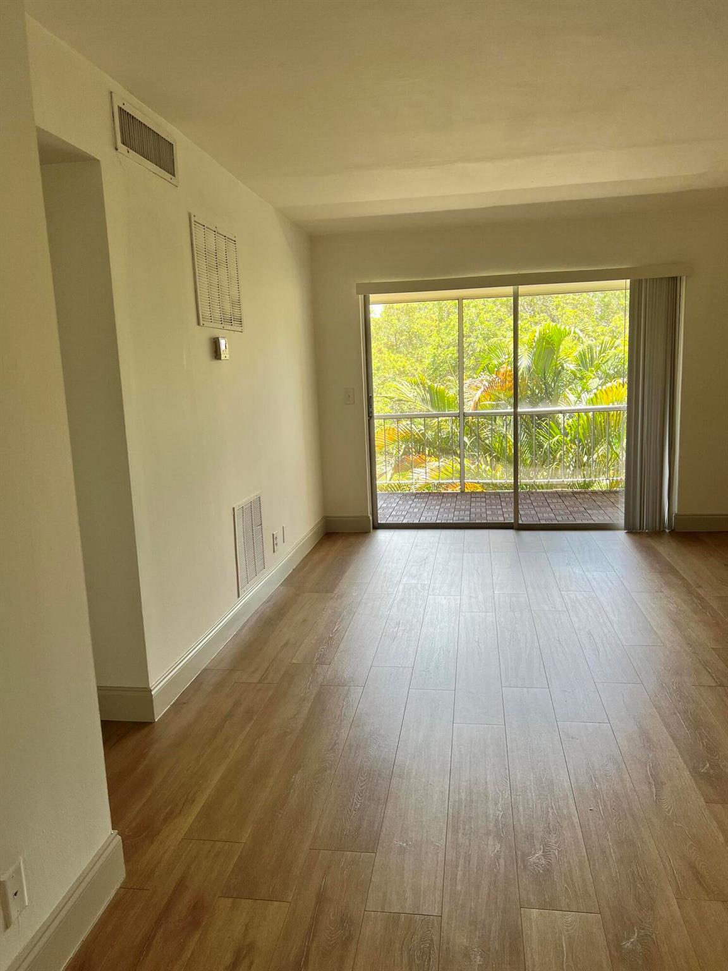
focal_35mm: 26
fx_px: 729
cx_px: 364
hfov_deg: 53.1
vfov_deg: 67.3
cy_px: 486
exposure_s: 1/121
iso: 32
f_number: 1.5
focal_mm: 5.7
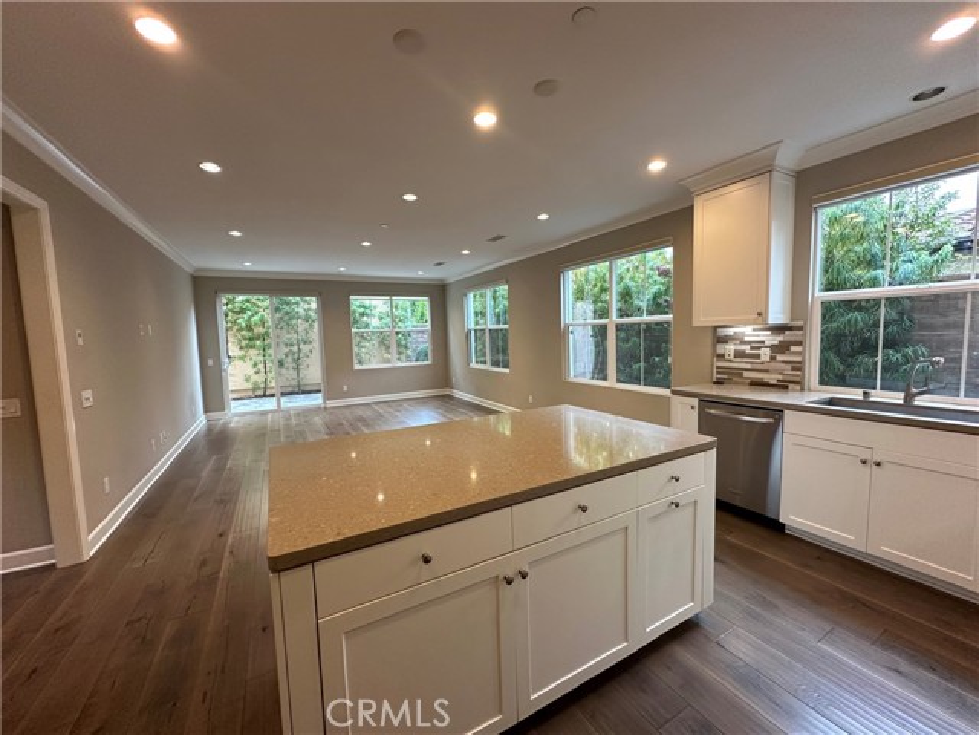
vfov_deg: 85.7
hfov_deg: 102.1
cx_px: 490
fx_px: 396
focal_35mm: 14
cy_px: 368
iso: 200
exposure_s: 1/120
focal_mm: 2.22
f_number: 2.2
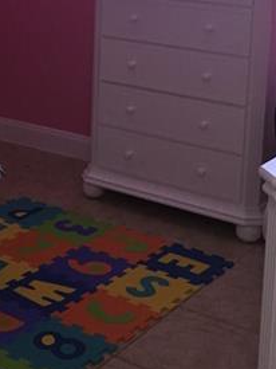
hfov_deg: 18.1
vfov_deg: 23.5
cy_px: 32
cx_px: 83
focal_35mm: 81
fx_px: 862
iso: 100
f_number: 2.2
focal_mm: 4.15
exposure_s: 1/30
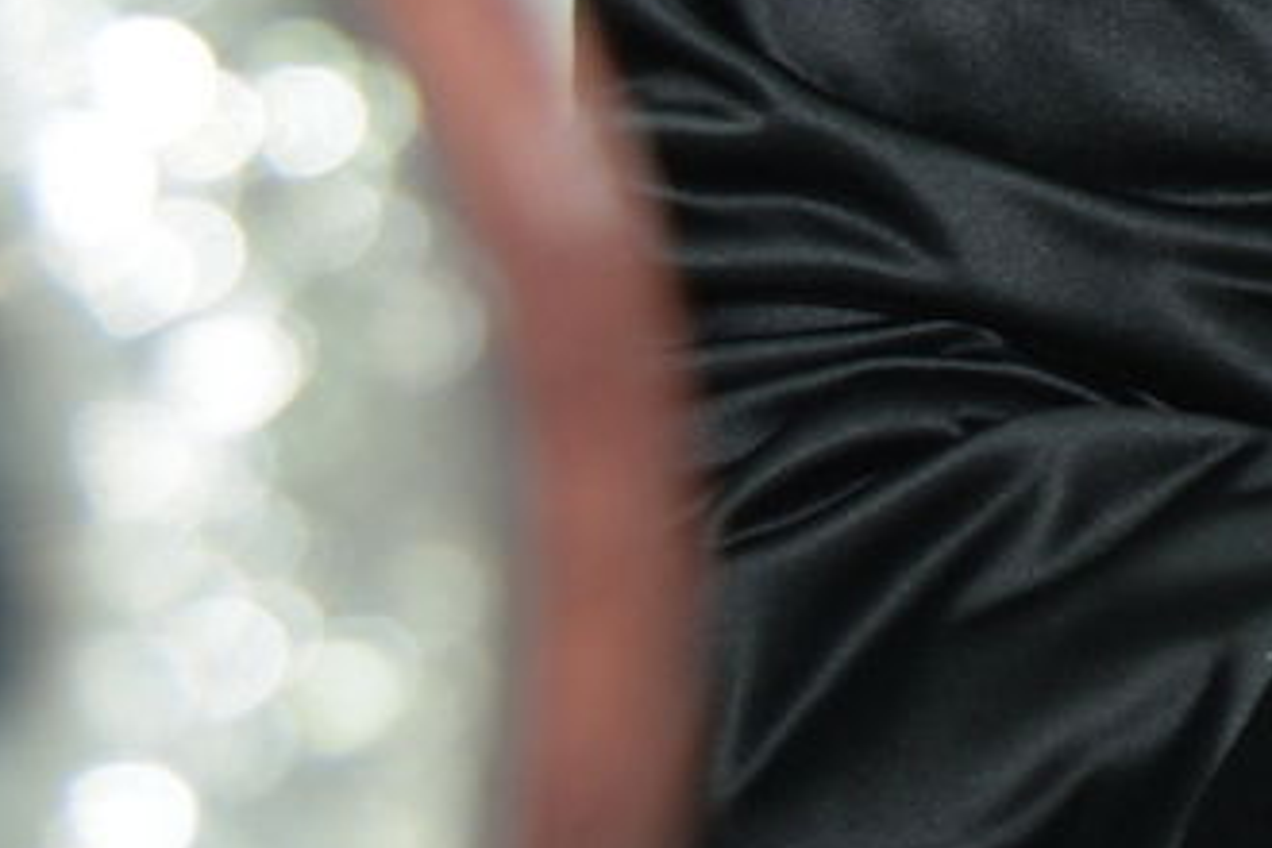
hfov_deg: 11.3
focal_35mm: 161
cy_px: -515
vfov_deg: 8.3
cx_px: 2683
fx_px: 5688
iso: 800
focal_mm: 38
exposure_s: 1/100
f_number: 4
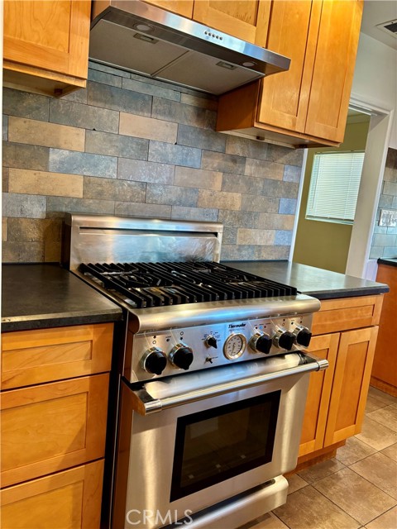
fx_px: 398
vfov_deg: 67.3
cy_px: 264
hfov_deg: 53.1
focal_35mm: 26
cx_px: 198
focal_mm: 5.96
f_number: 1.6
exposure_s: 1/60
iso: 250
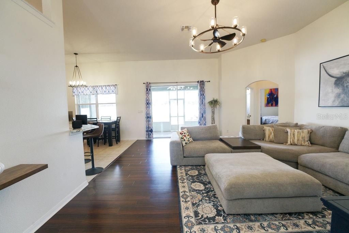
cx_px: 174
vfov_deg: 81.2
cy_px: 116
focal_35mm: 14
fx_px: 136
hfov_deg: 104.2
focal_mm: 14
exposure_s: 1/125
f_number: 8
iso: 1000
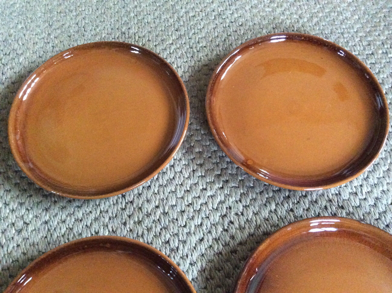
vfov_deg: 44.1
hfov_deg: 56.9
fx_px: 362
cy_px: 146
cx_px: 196
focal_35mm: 32
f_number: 2.4
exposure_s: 1/17
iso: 640
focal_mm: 3.3
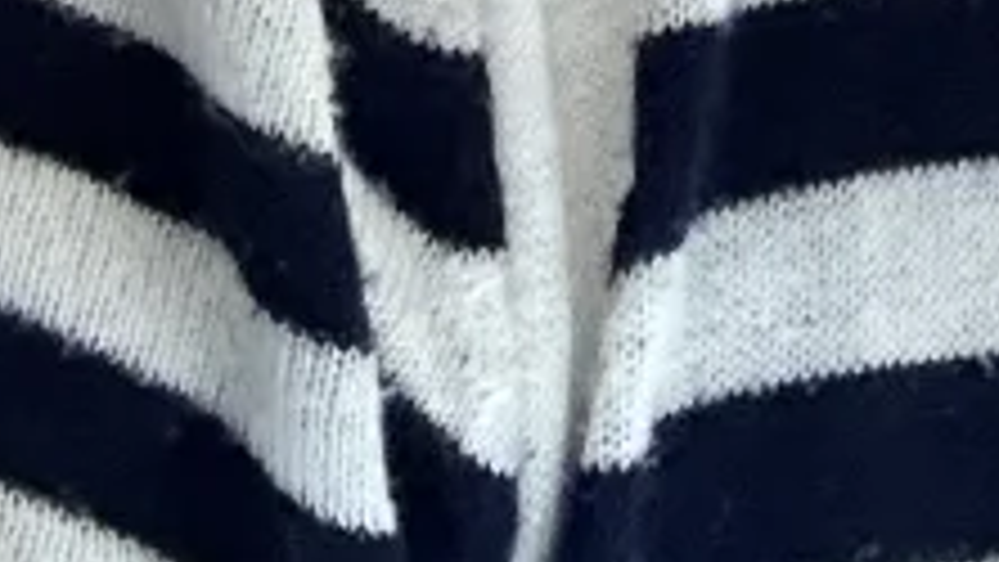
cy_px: -2239
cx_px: 1926
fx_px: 5617
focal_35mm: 212
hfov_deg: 9.6
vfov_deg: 4.8
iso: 200
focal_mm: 2.69
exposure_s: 1/50
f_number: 1.9
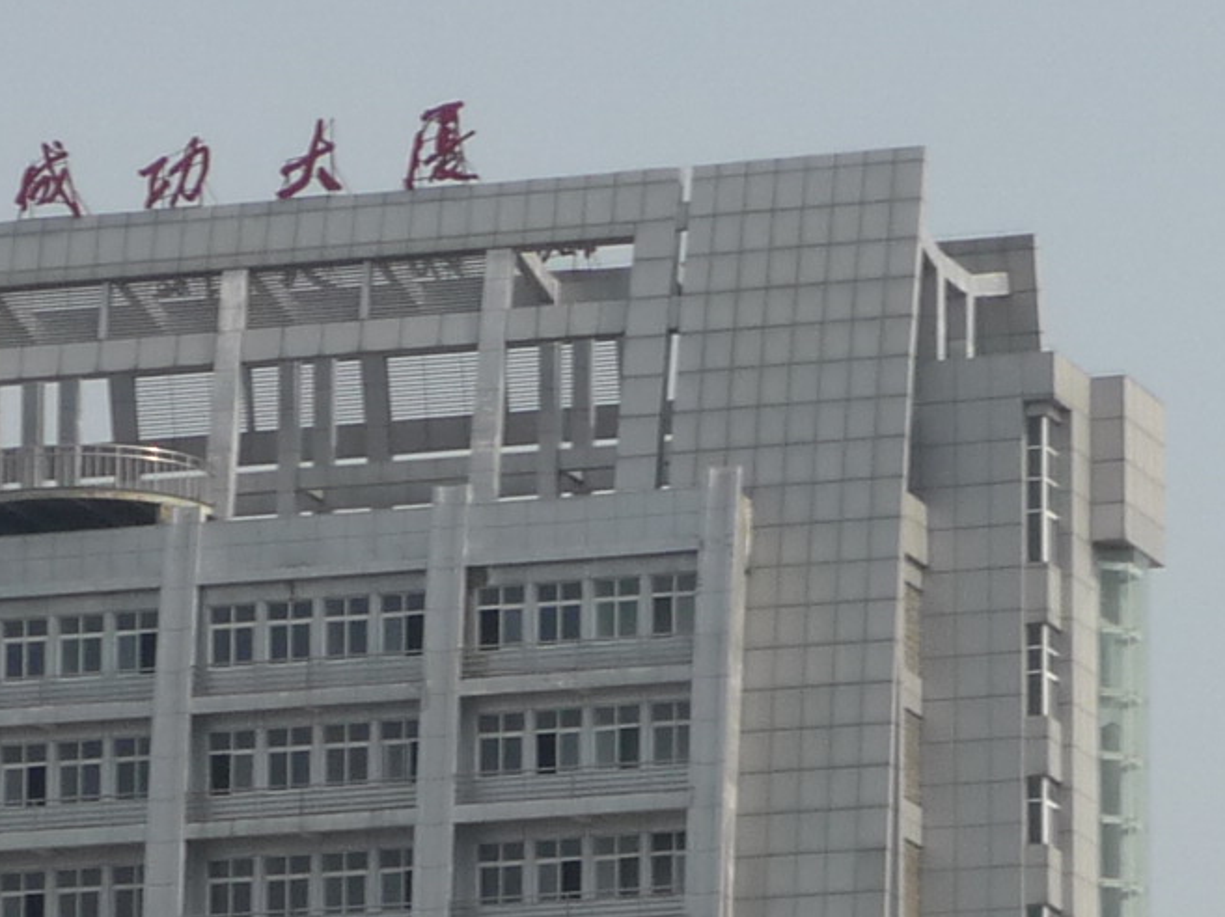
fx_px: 10257
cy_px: 1053
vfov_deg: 5.1
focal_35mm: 290
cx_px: 725
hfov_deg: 6.8
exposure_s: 1/125
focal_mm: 12.3
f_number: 11
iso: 100
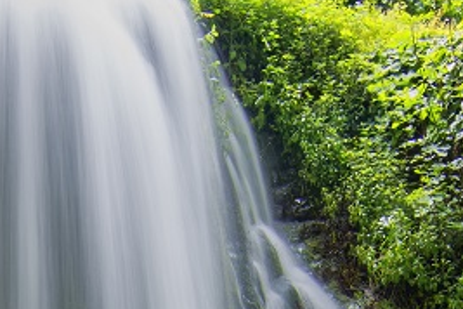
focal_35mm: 89
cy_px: 538
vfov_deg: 13.8
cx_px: 121
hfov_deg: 22.7
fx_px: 1145
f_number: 11
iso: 100
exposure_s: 1
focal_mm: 12
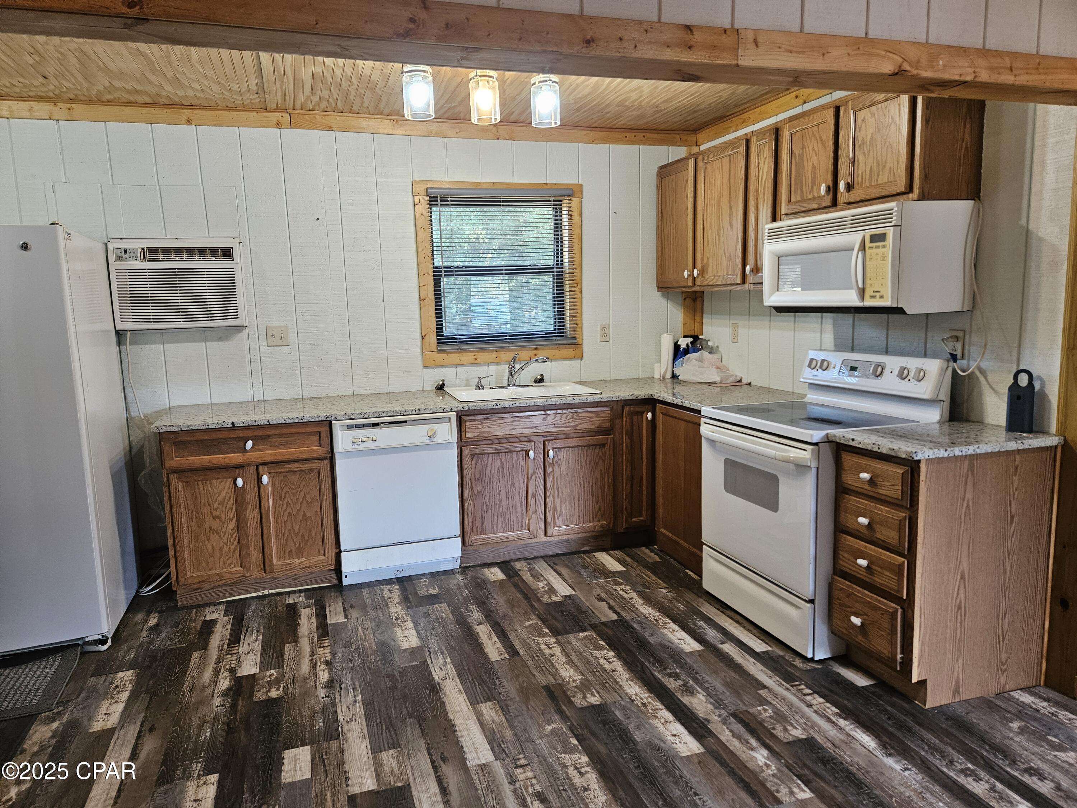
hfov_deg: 73.9
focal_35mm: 23
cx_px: 538
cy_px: 404
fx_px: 716
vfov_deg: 58.9
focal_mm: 5.4
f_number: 1.8
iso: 320
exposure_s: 1/120
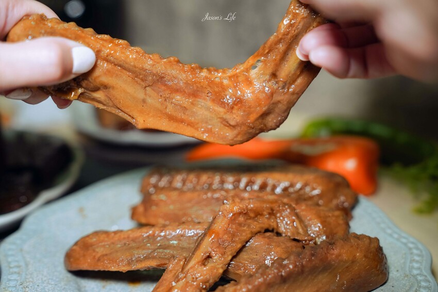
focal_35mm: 51
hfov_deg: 38.9
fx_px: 620
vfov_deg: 26.5
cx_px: 219
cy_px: 146
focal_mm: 51
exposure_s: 1/60
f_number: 3.2
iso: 250
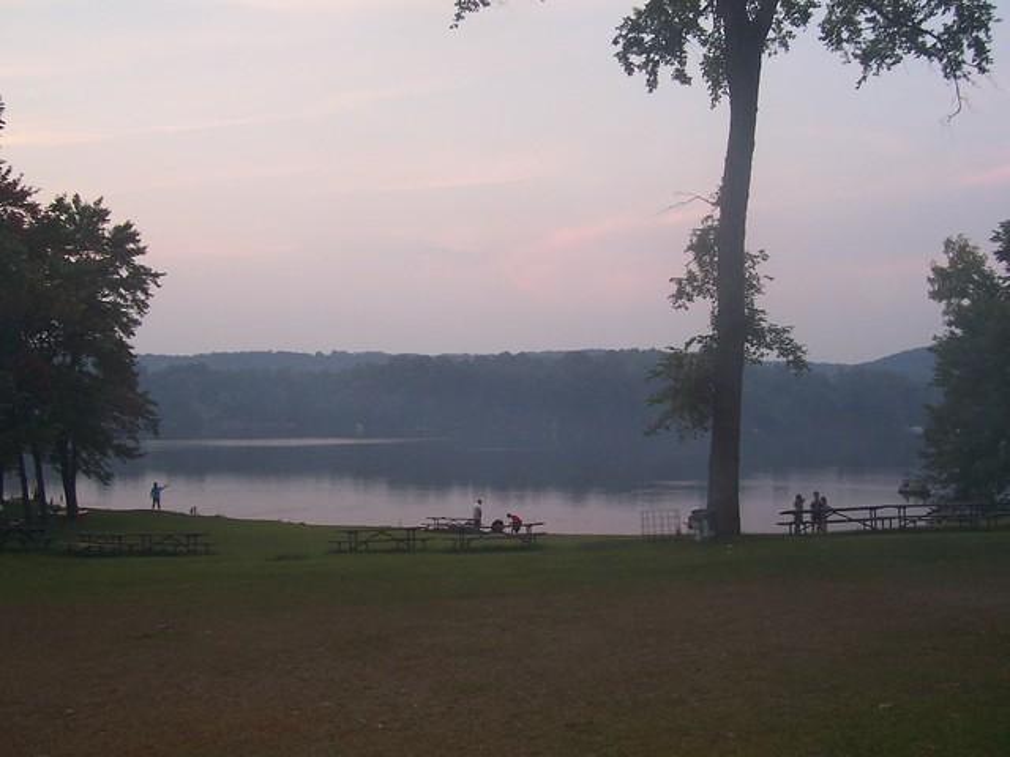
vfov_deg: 38.7
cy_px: 378
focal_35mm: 37
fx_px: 1080
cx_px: 505
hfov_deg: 50.1
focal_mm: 5.6
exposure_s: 1/60
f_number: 2.8
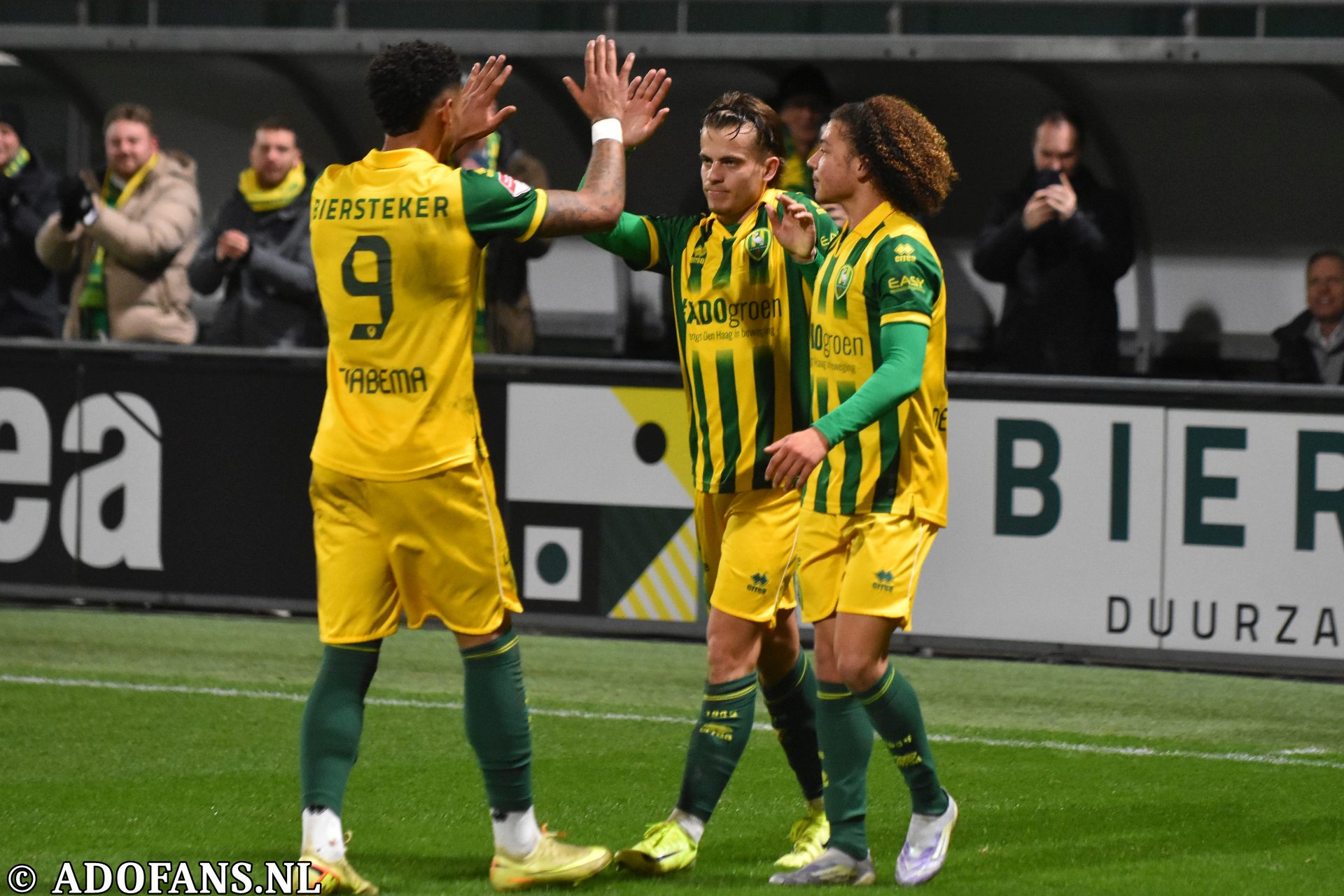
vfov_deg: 5.9
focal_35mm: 232
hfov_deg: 8.9
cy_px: 448
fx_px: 8679
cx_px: 672
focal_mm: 155
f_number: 2.8
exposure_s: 1/640
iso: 4000
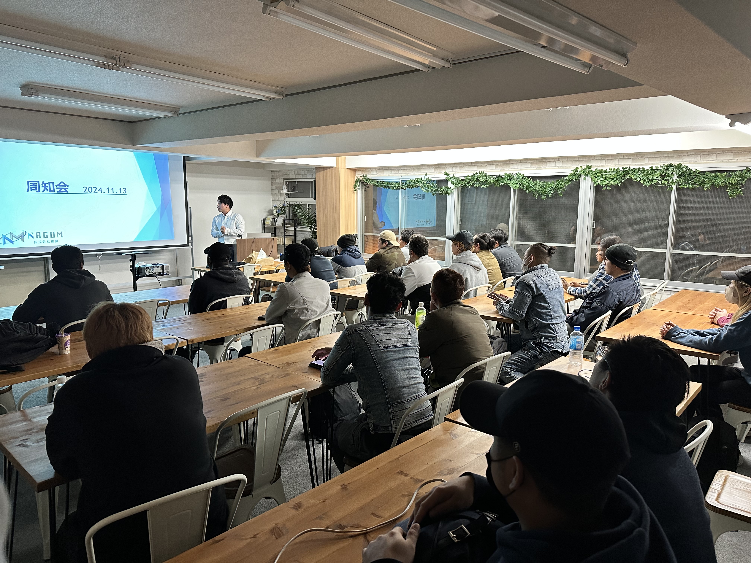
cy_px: 282
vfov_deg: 56.8
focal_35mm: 24
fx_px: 521
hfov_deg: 71.6
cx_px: 376
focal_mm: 6.86
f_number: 1.78
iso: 320
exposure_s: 1/50
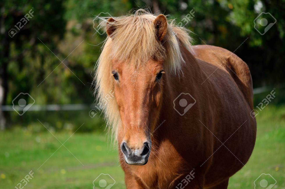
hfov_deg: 6.9
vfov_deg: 4.6
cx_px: 142
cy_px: 94
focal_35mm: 300
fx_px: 2370
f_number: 5.6
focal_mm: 200
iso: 200
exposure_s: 1/500
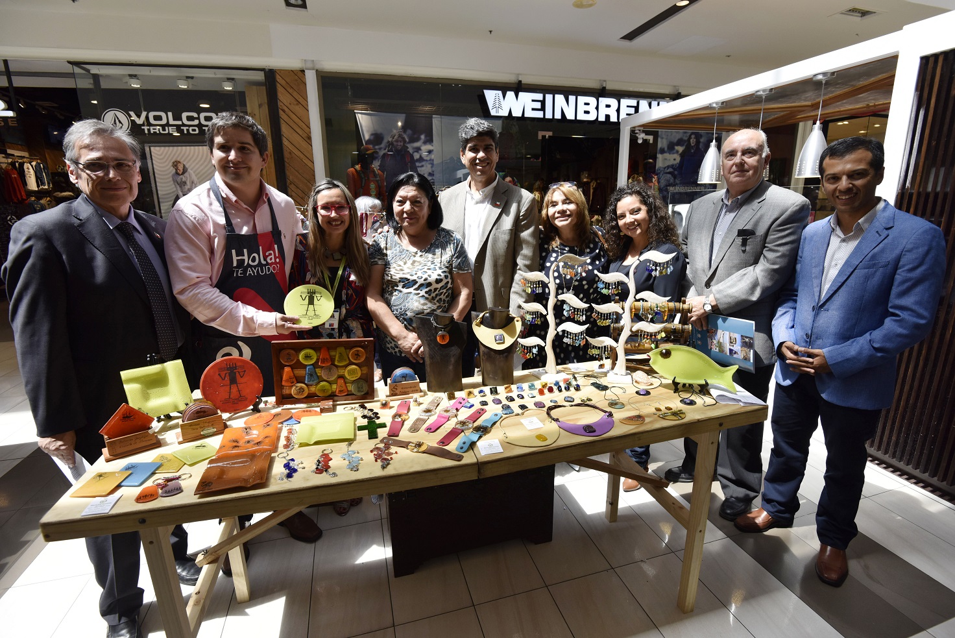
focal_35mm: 17
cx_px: 478
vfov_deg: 70.5
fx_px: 451
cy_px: 319
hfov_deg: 93.2
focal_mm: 17
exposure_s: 1/400
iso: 500
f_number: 5
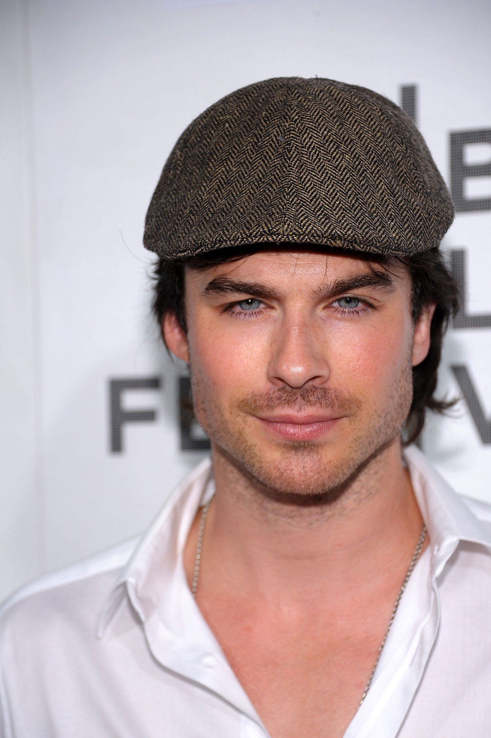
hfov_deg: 10.1
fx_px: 2765
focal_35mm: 135
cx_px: 246
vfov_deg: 15.2
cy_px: 369
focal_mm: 135
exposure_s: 1/200
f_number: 5.6
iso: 640
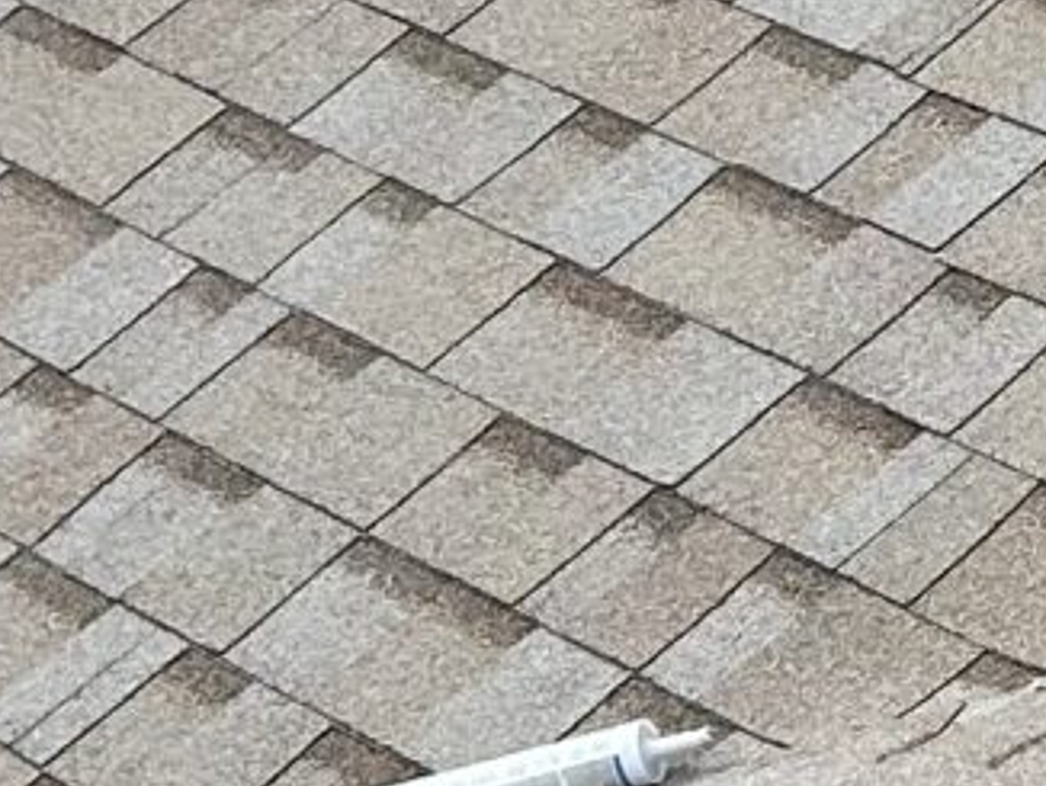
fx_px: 6169
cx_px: 2525
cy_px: 26
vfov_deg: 7.3
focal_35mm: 204
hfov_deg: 8.8
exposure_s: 1/3831
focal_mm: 5.7
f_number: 1.5
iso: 50
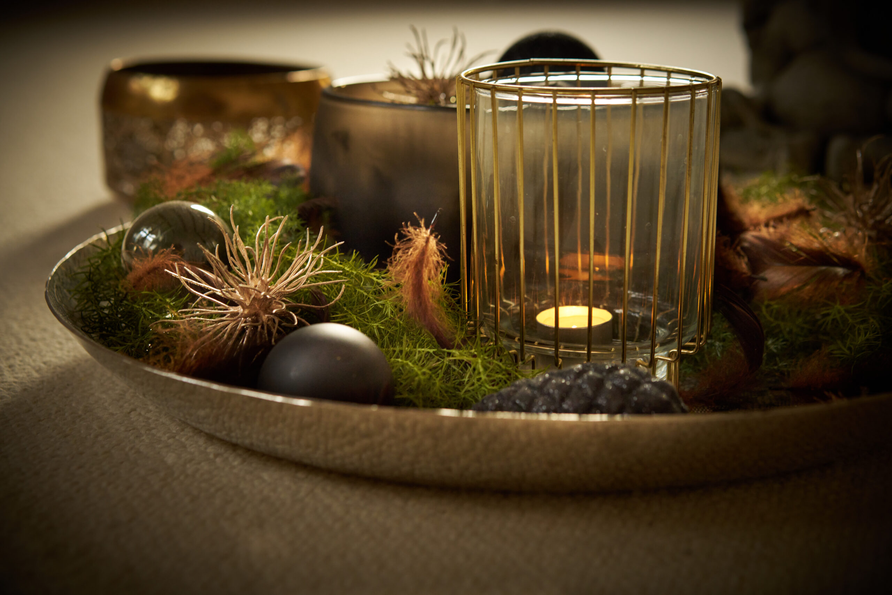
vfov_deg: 24.6
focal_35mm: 55
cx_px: 446
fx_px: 1363
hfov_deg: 36.2
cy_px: 298
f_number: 4
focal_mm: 55
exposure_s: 1/100
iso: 1250
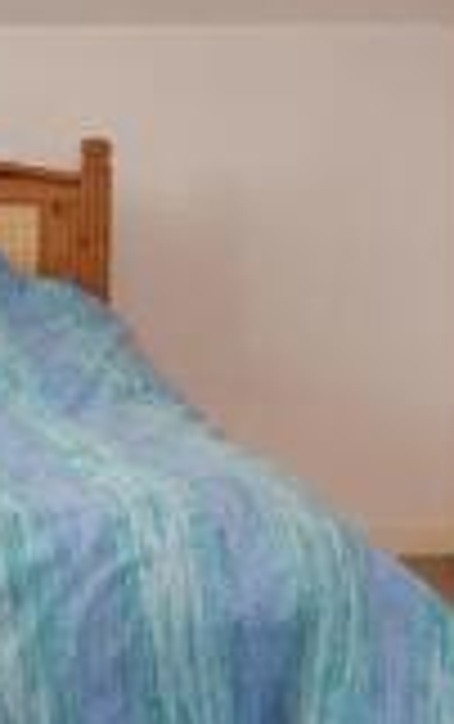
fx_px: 1915
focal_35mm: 97
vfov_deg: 20.7
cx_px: -135
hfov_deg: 13.1
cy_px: -2
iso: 160
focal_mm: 10
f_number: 8
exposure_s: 1/1.3
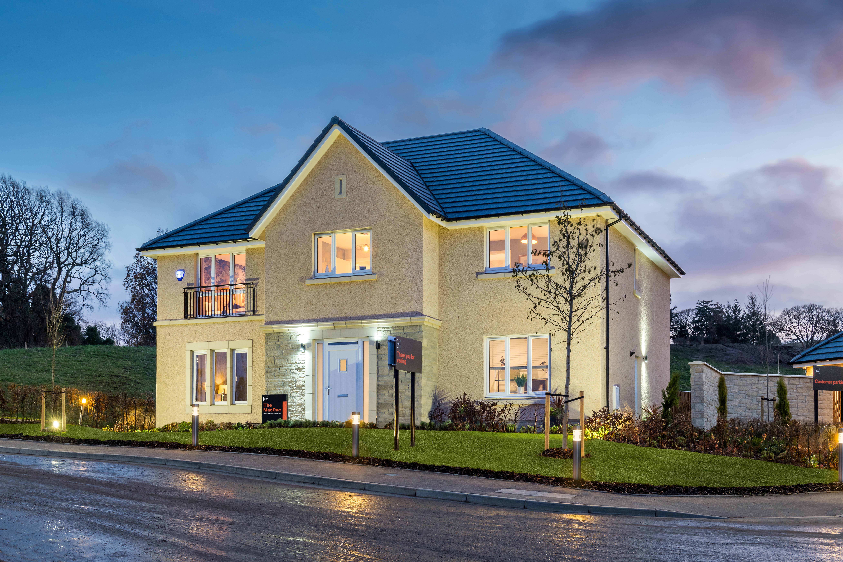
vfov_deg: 33.4
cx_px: 422
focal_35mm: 40
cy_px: 281
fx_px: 937
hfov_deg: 48.5
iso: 250
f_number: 11
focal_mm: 40
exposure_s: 1
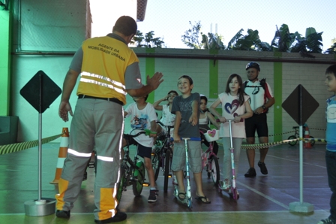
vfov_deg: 34.2
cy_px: 112
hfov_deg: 49.6
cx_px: 168
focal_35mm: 39
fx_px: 364
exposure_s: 1/200
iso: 200
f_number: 4.2
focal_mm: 26
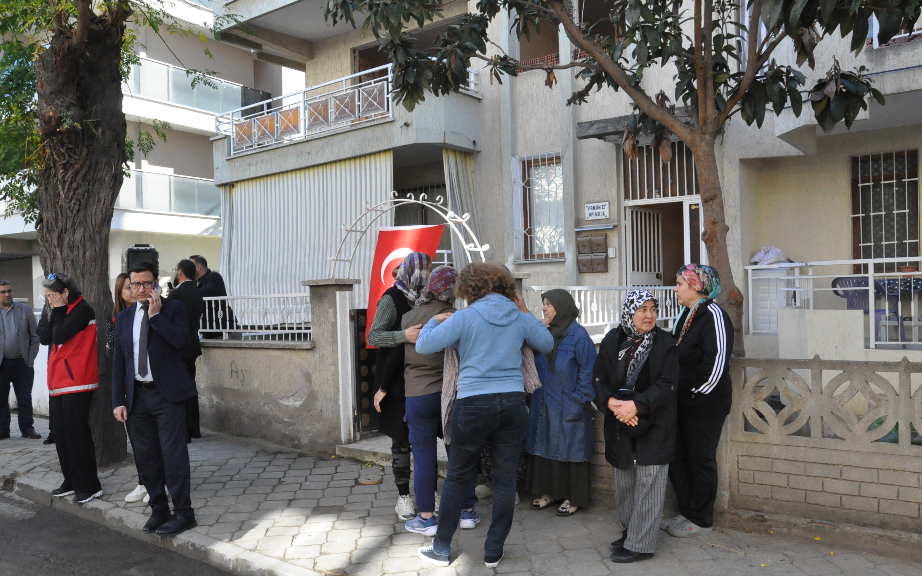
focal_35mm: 28
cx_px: 453
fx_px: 704
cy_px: 308
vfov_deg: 44.5
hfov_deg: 66.5
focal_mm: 18
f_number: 11
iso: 3200
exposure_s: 1/400
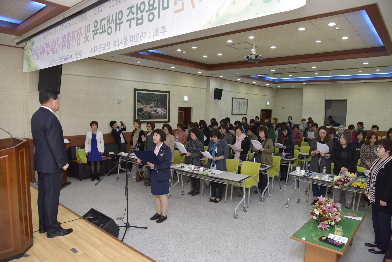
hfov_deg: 73.7
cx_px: 196
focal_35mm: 24
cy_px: 131
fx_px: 261
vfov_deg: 53.2
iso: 800
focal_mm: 24
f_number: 4.5
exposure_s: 1/125
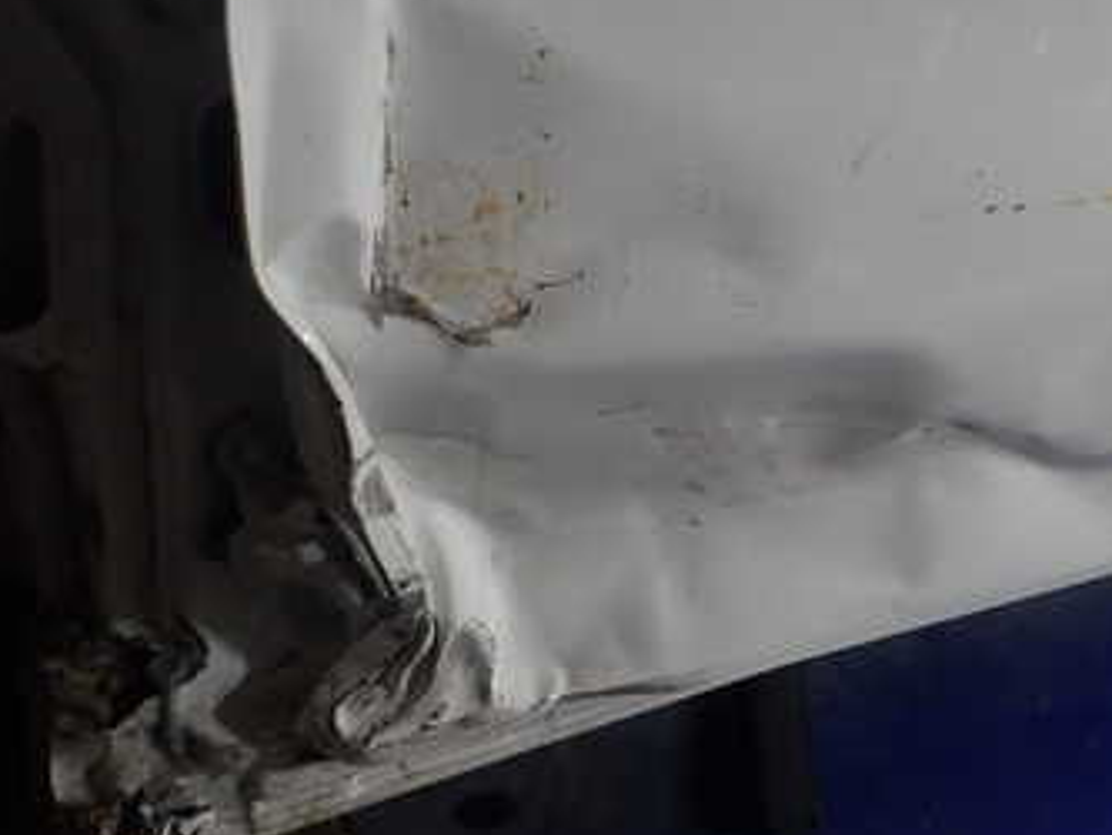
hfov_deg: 40.5
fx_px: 1446
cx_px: 878
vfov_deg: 31.8
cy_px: 244
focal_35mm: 45
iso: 200
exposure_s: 1/50
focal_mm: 4.5
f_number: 2
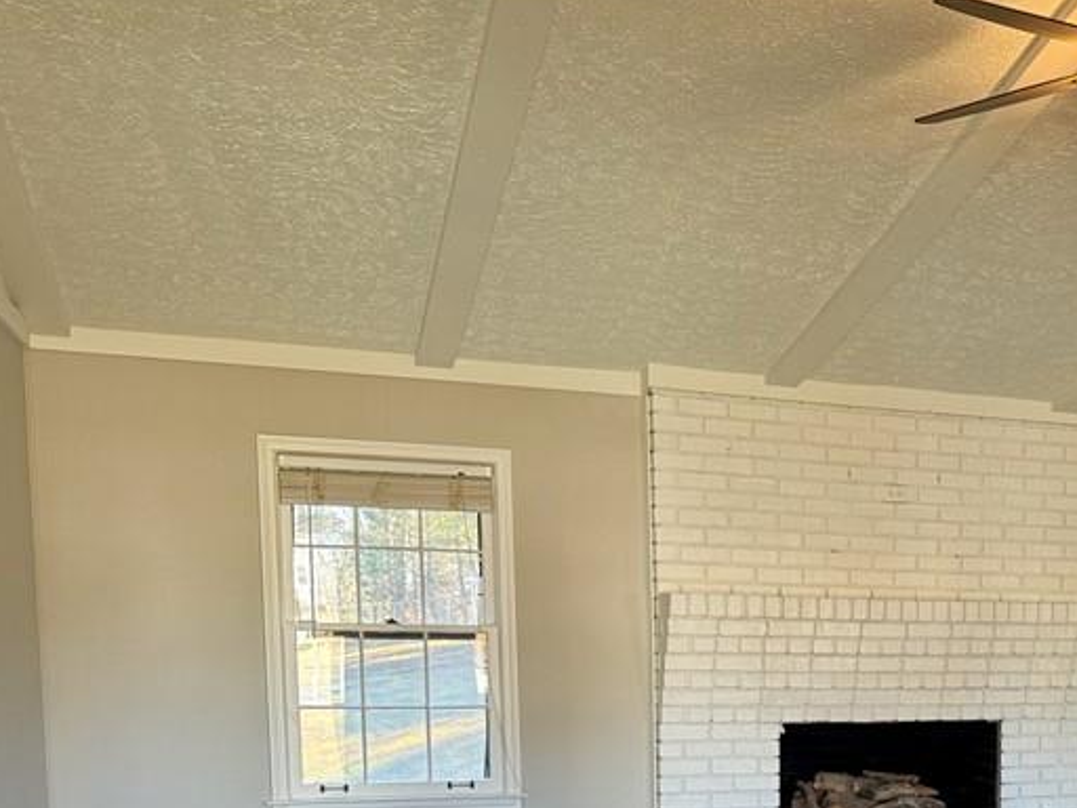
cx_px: 999
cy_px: 787
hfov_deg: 36.8
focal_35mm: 48
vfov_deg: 28.6
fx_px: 1493
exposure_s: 1/60
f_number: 1.78
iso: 125
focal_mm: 6.76
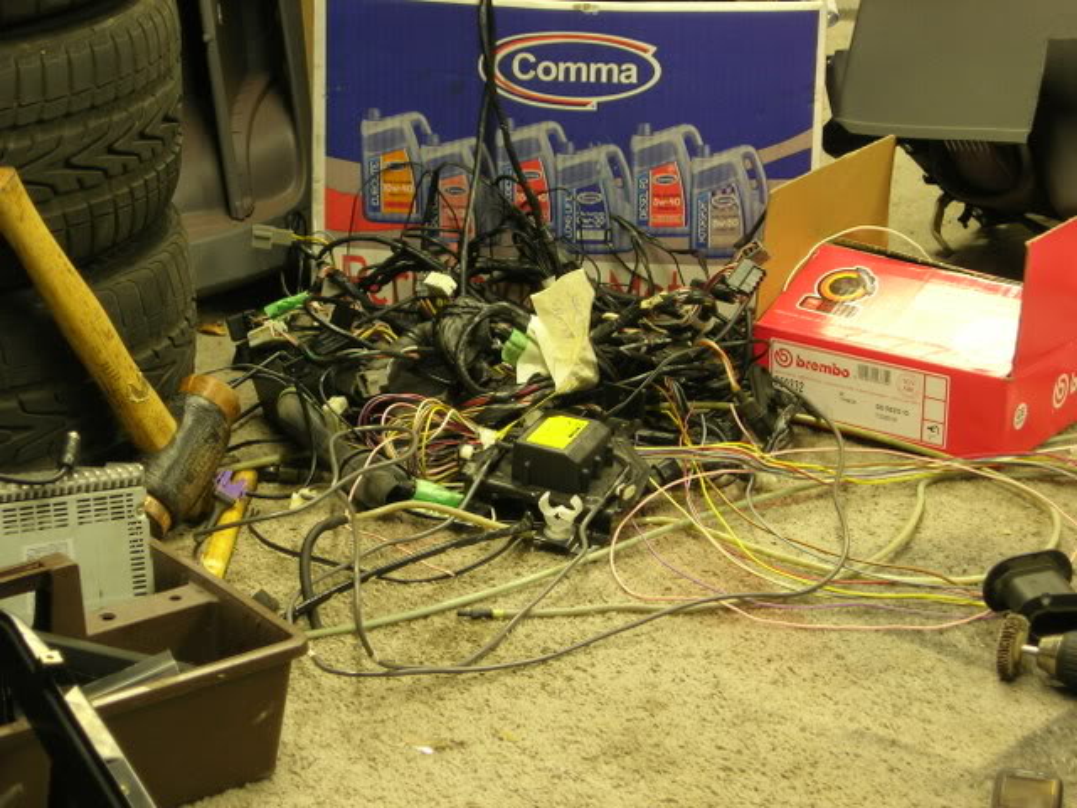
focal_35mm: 103
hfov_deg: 19.1
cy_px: 404
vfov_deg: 14.4
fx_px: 3205
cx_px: 538
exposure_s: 1/3.7
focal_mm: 21.3
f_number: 4.6
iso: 111
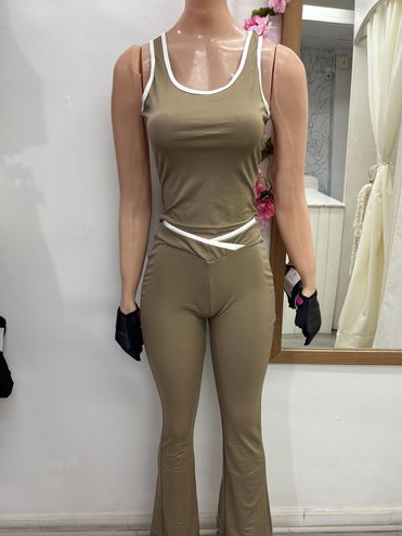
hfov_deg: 49.7
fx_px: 434
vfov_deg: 63.4
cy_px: 285
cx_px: 212
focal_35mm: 28
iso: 80
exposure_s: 1/50
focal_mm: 5.96
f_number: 1.6
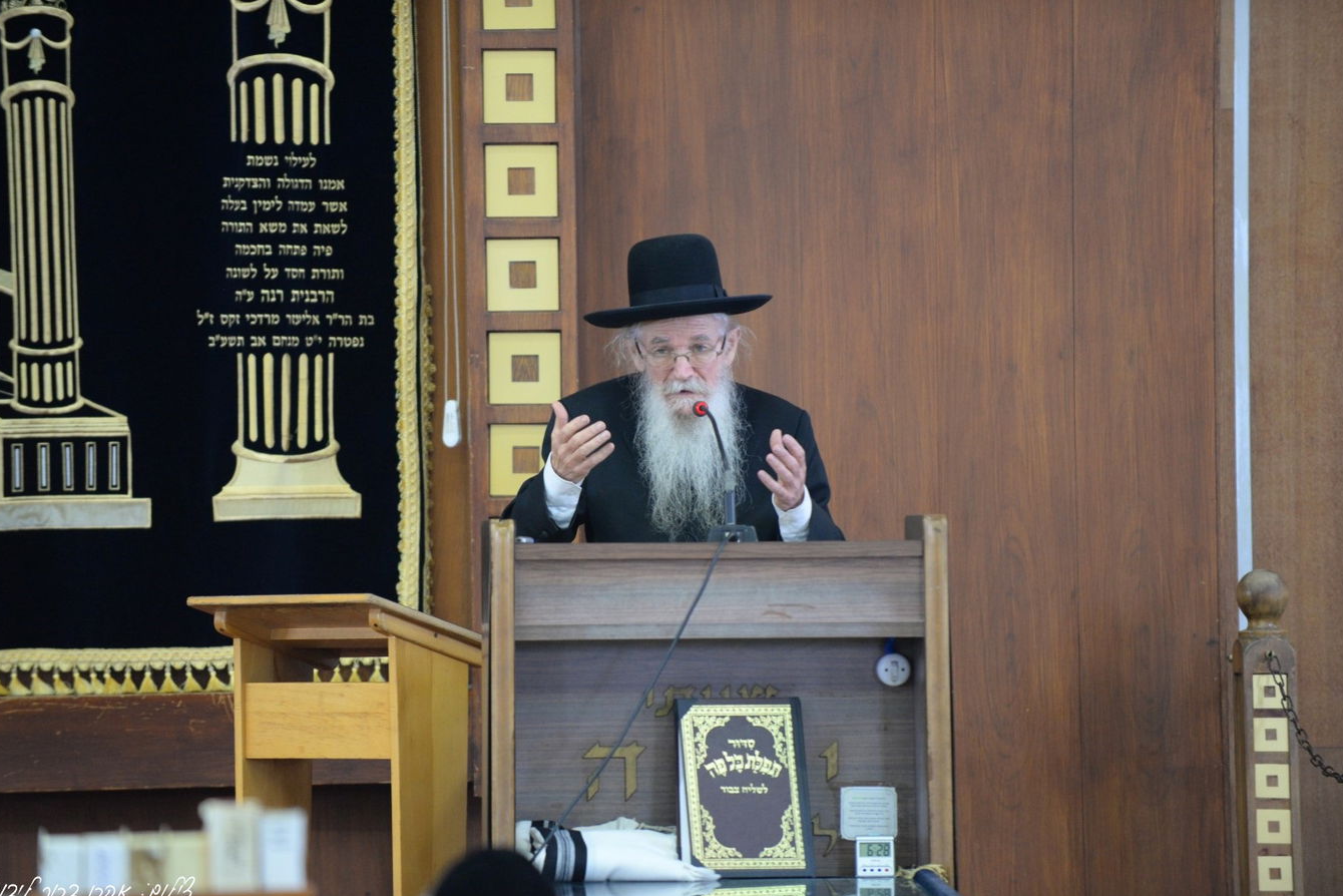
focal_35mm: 209
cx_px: 655
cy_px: 460
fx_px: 7798
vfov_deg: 6.6
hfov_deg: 9.8
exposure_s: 1/125
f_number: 2.8
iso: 2000
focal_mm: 200
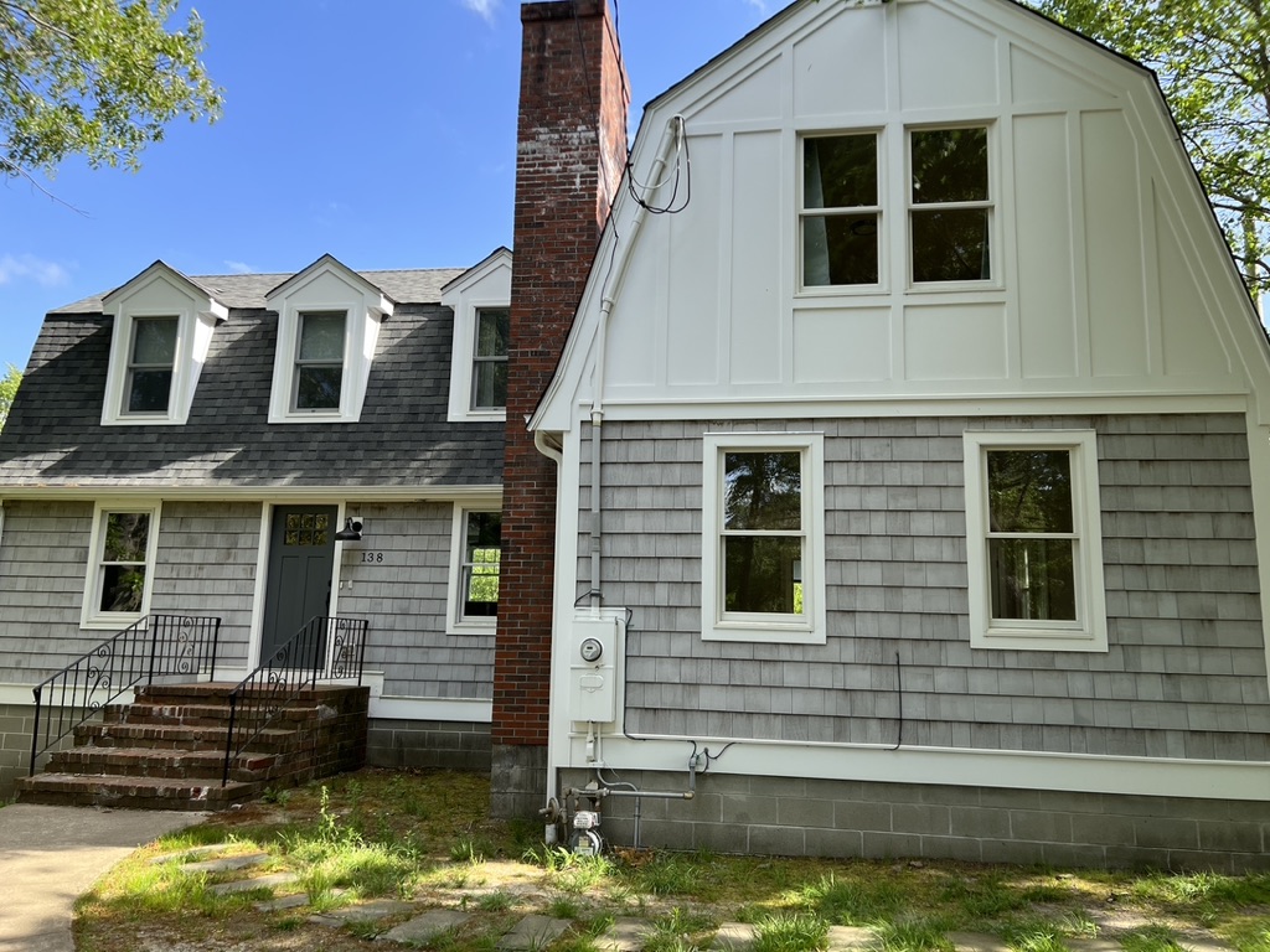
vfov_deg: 53.1
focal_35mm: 26
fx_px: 954
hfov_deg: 67.3
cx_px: 635
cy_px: 476
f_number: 1.5
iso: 50
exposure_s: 1/965
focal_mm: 5.7
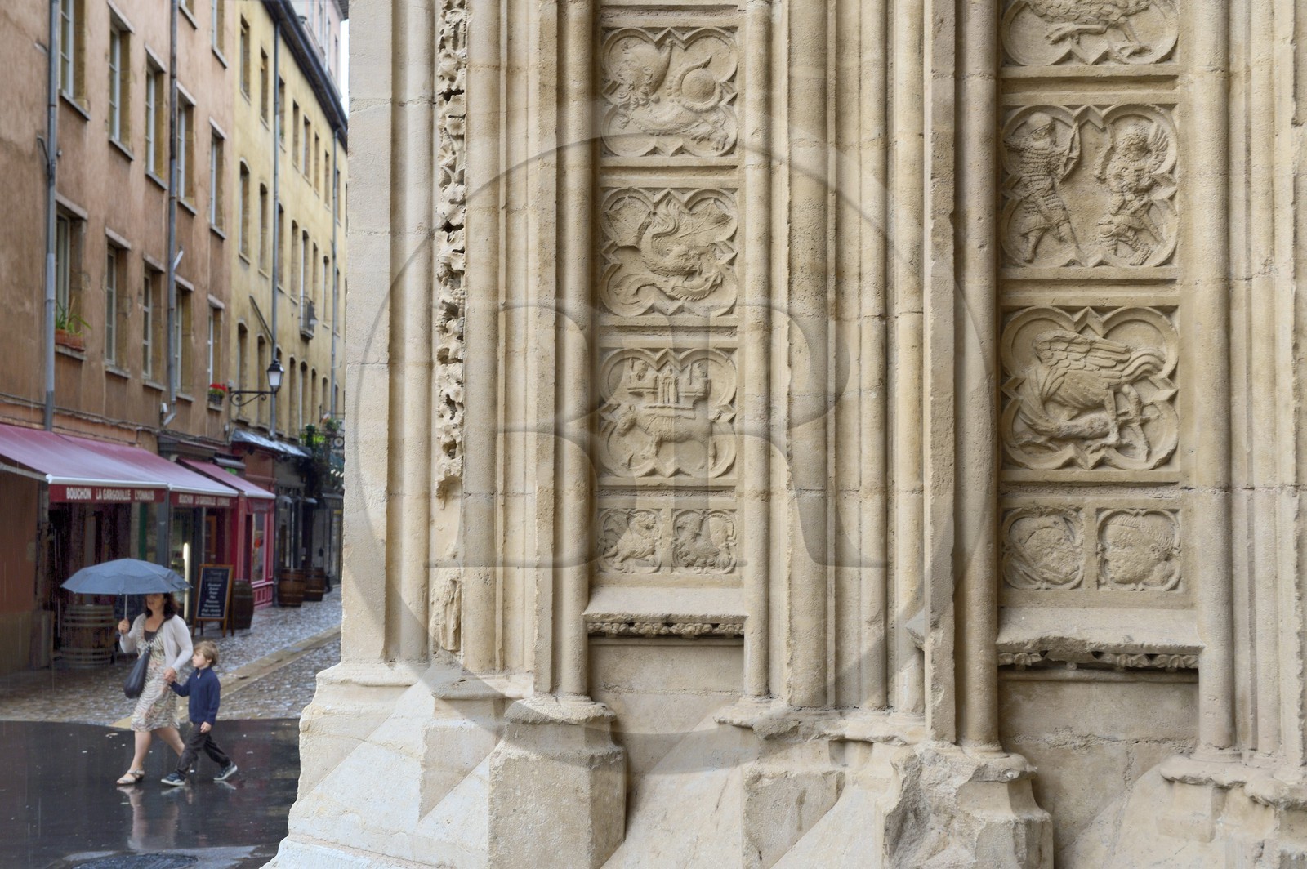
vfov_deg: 28.0
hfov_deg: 41.1
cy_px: 434
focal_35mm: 48
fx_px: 1741
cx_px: 654
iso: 400
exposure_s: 1/60
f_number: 10
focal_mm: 48
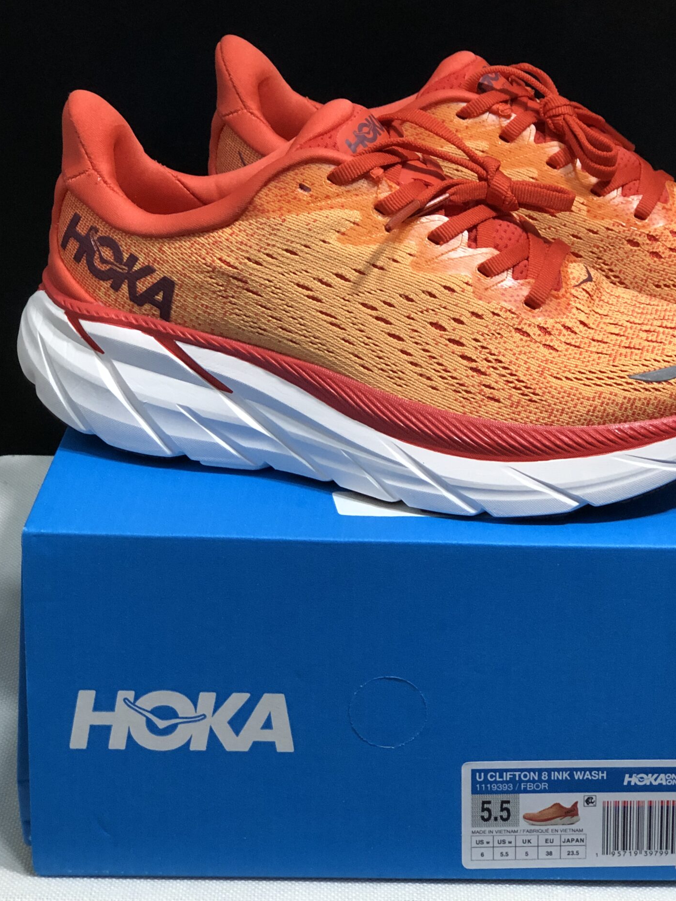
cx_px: 414
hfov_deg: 18.9
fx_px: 2031
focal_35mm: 78
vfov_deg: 25.0
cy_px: 347
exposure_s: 1/30
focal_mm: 6.6
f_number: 2.8
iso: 125
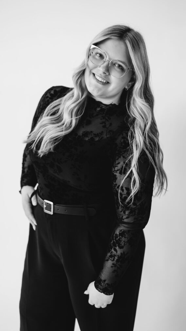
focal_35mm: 37
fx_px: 325
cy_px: 167
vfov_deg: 54.0
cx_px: 104
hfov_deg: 31.9
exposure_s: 1/200
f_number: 2
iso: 125
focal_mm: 35
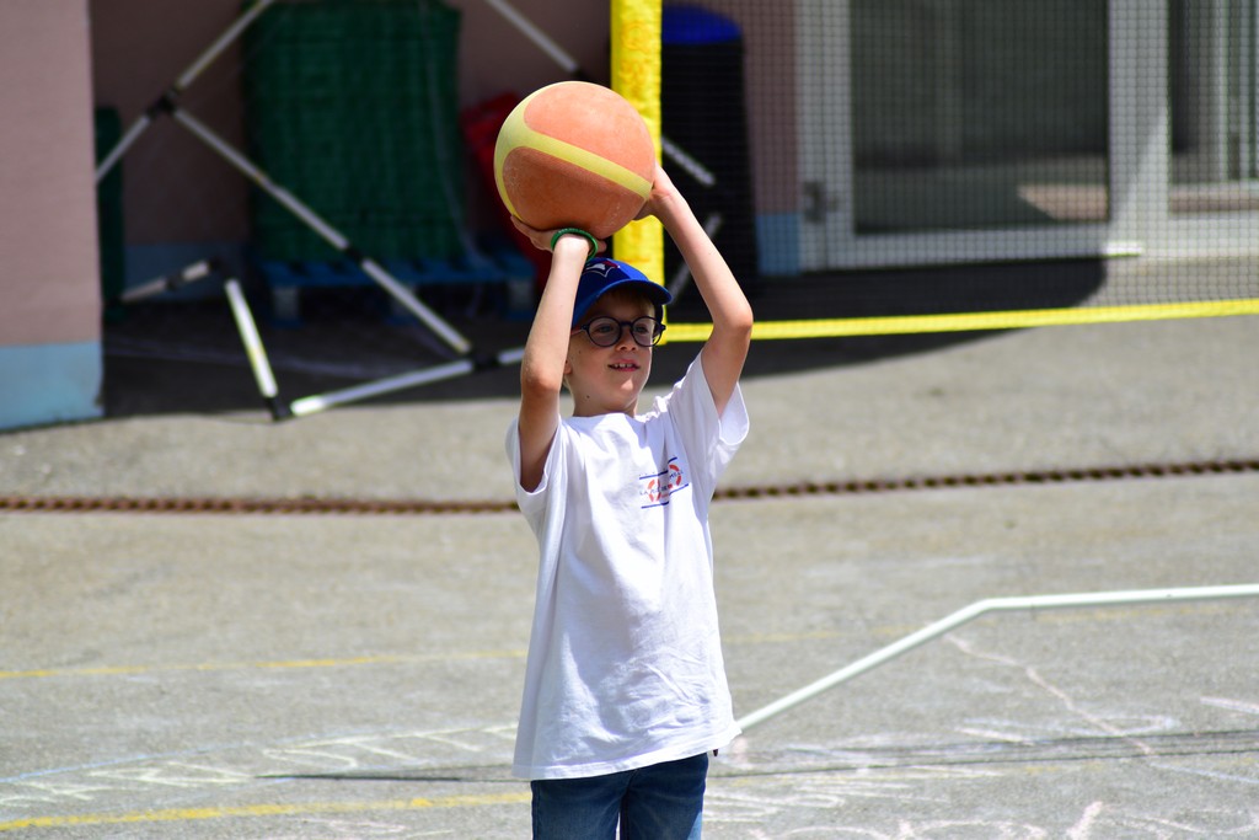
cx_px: 630
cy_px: 420
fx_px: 8656
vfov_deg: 5.6
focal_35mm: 248
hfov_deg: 8.3
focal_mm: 165
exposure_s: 1/1250
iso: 160
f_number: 4.5
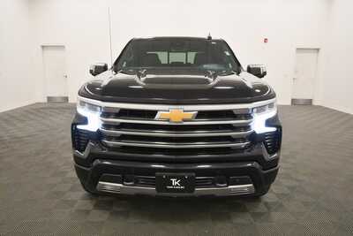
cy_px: 118
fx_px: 265
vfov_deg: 48.0
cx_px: 176
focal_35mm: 27
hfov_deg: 67.4
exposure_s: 1/125
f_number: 5.6
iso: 800
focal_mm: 18
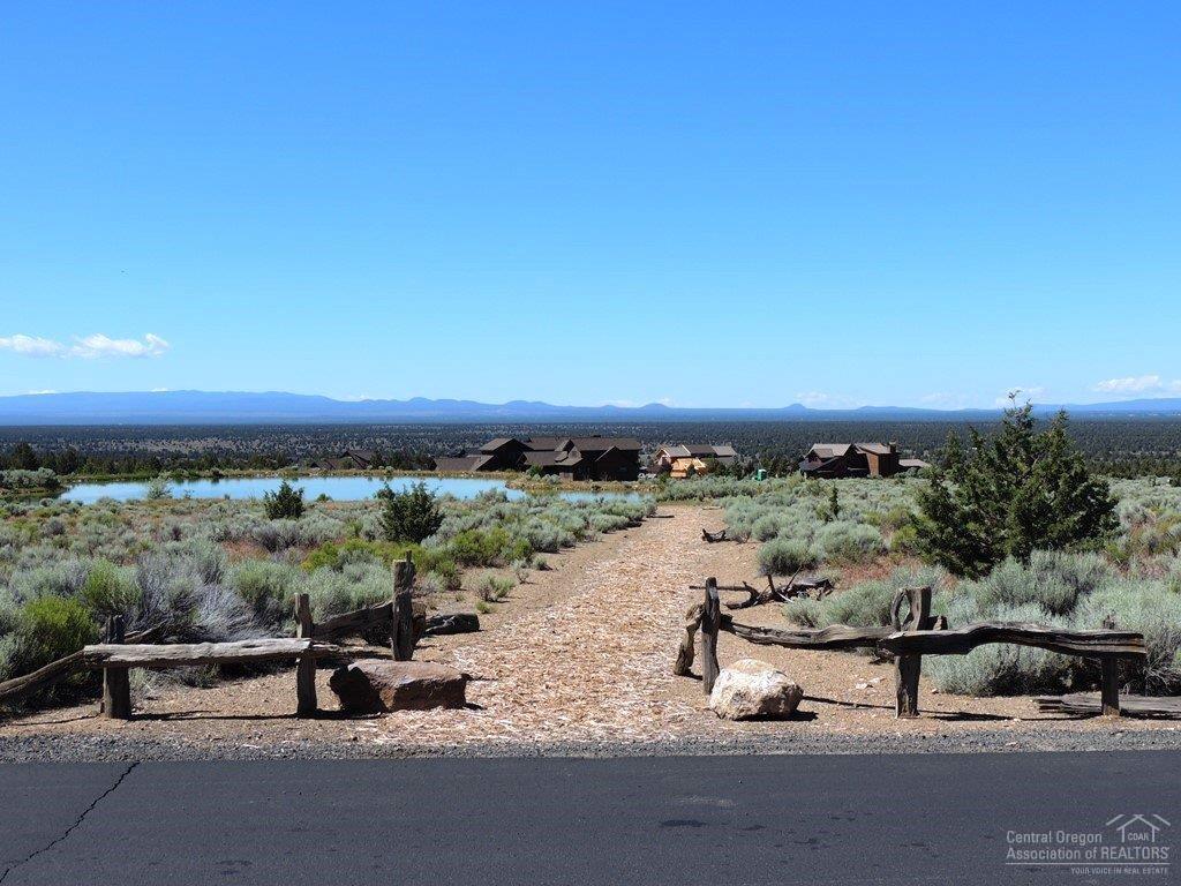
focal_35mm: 43
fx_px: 1467
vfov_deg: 33.6
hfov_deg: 43.9
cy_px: 443
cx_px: 590
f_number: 3.8
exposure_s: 1/1000
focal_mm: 7.6
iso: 100
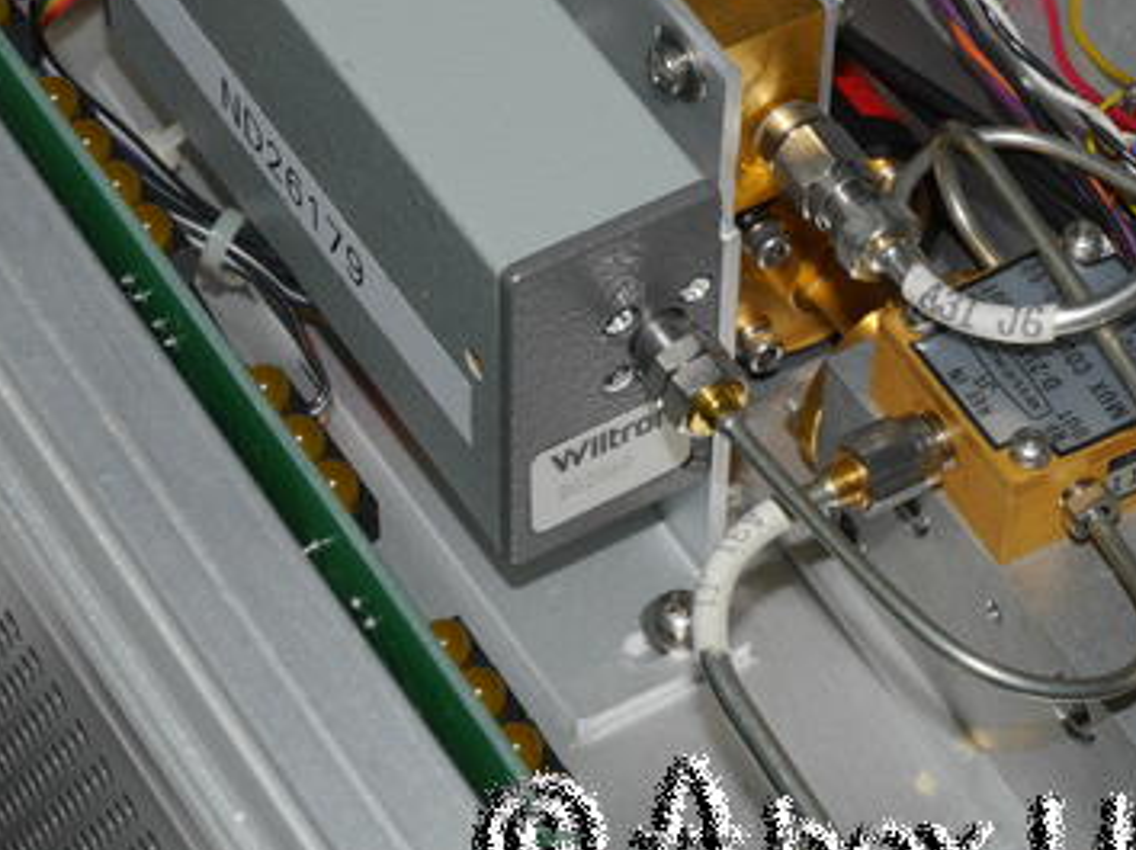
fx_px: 4526
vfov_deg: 10.7
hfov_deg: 14.3
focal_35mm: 138
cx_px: 613
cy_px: 455
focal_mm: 61
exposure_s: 1/60
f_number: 22
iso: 400
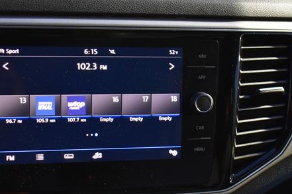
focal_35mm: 74
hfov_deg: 27.2
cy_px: 130
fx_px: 600
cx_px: 107
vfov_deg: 18.4
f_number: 4.5
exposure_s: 1/4
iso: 1600
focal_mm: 34
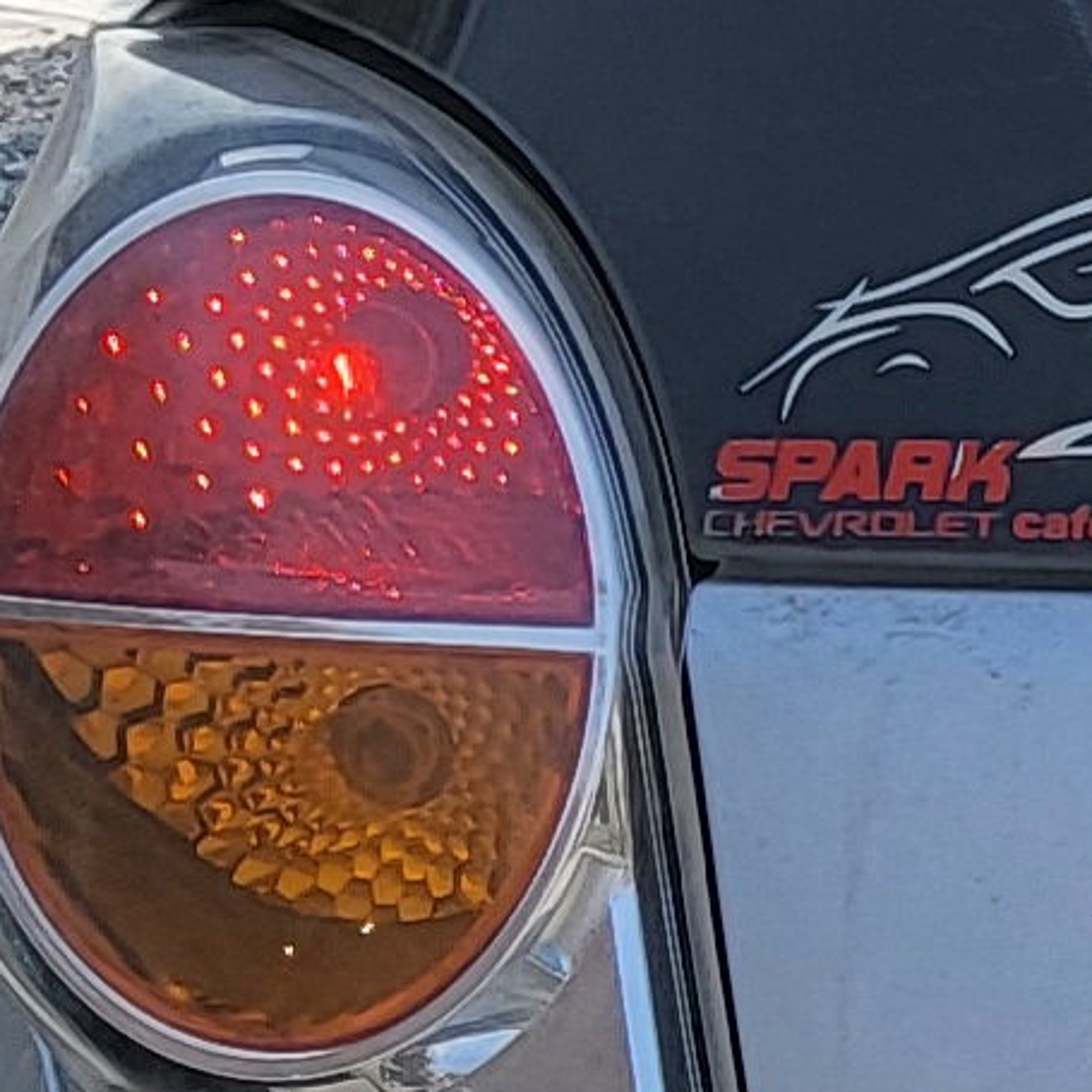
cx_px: 3257
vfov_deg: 8.4
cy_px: 1421
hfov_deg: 7.5
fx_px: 7352
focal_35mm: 206
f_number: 1.8
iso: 12
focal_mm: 3.98
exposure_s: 1/310
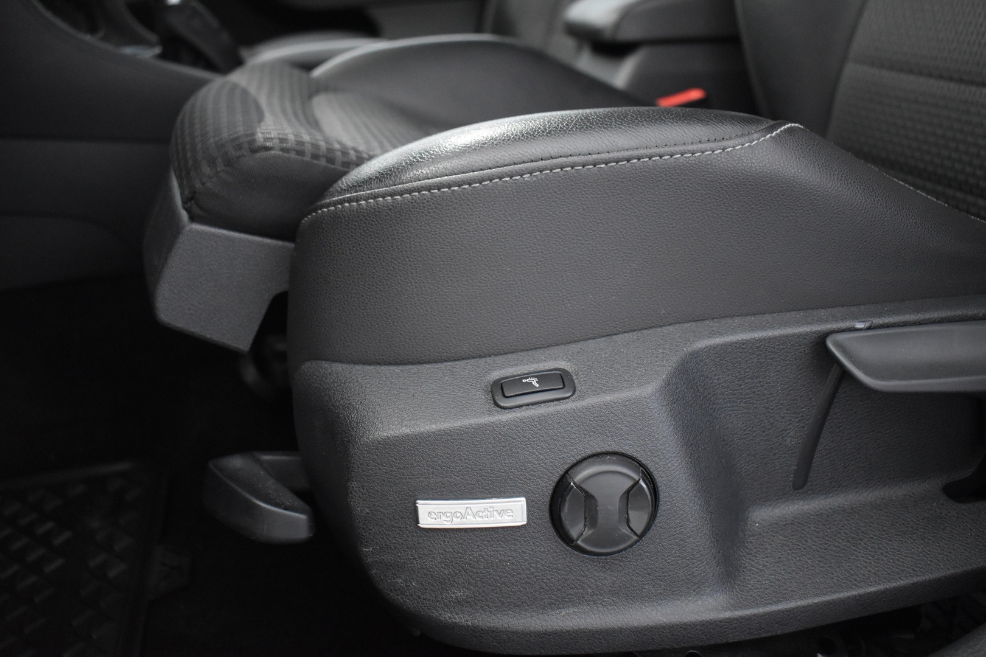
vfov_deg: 38.4
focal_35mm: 34
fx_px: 945
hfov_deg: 55.1
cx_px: 493
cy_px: 328
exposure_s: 1/20
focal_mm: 23
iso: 3200
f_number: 3.8
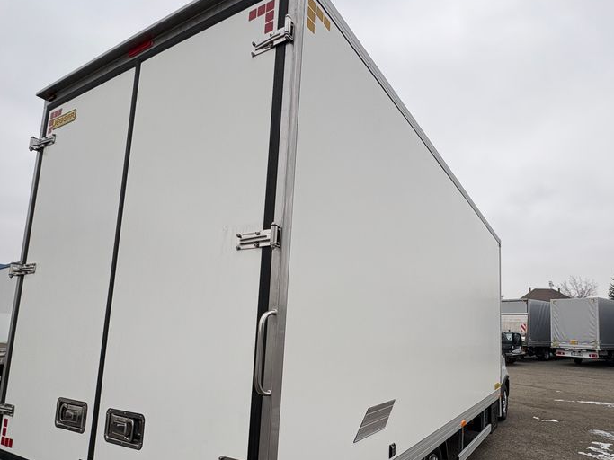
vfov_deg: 62.5
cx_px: 387
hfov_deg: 77.4
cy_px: 289
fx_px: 372
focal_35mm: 21
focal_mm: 2.22
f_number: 2.2
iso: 40
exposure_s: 1/229
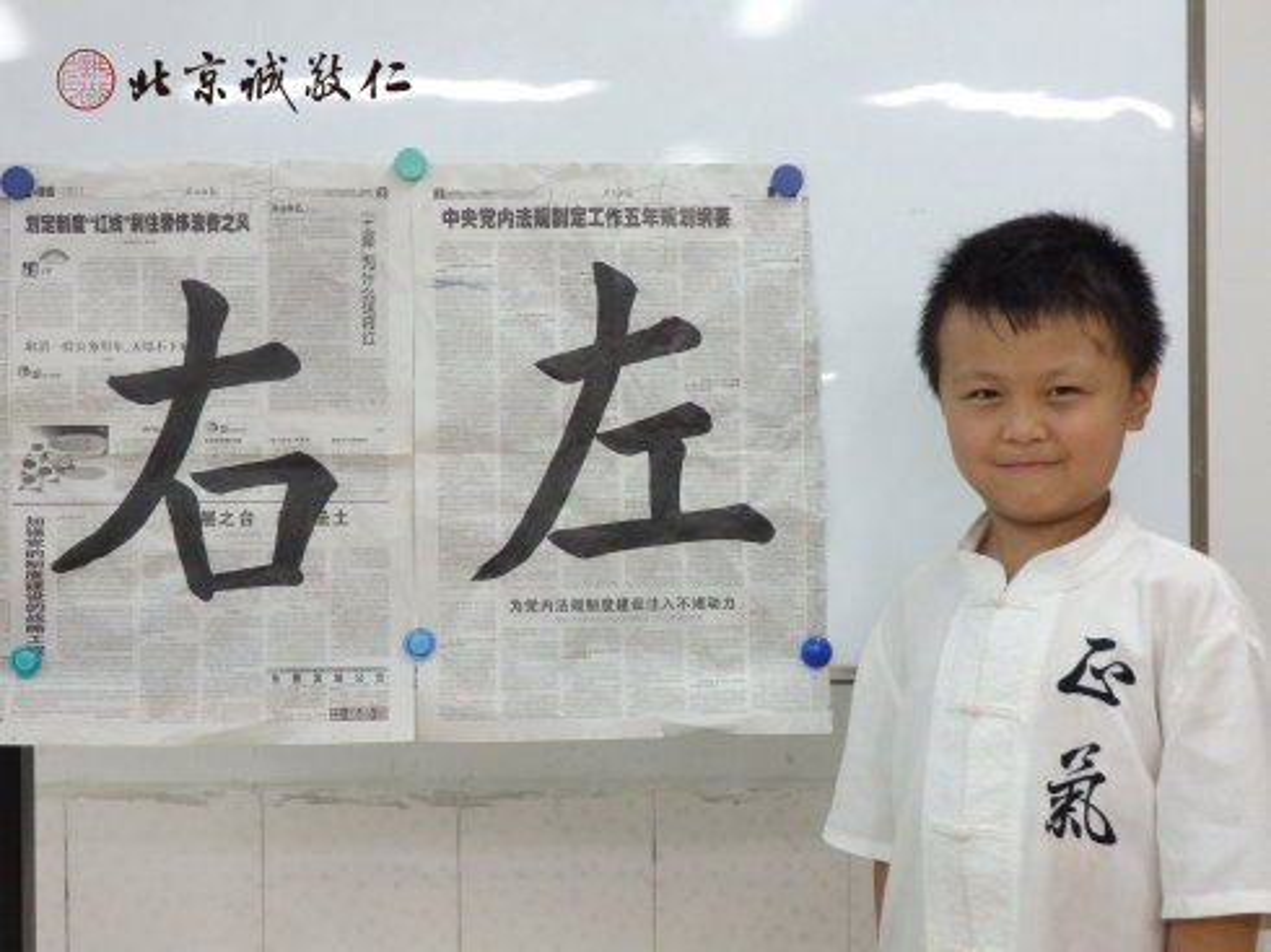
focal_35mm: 49
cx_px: 636
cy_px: 476
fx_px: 1798
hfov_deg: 38.9
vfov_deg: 29.7
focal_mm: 8.9
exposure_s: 1/60
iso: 800
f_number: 4
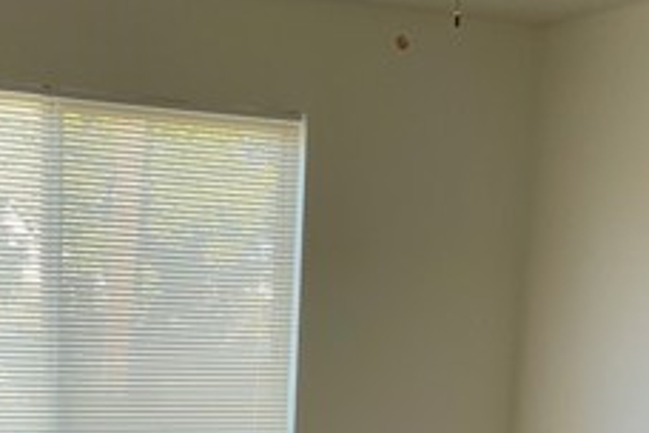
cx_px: 242
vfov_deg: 16.9
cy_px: 570
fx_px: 1370
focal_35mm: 76
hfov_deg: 26.6
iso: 100
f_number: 1.6
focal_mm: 4.2
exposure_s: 1/120
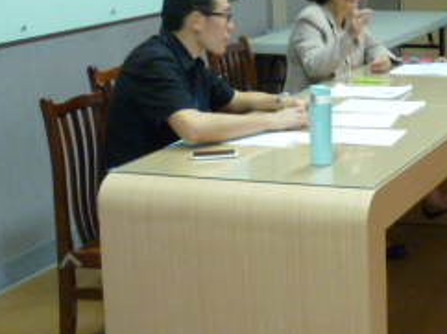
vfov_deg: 17.8
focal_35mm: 82
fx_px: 1058
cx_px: 523
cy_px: 63
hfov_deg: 22.2
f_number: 2.8
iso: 400
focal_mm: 5.5
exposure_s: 1/25
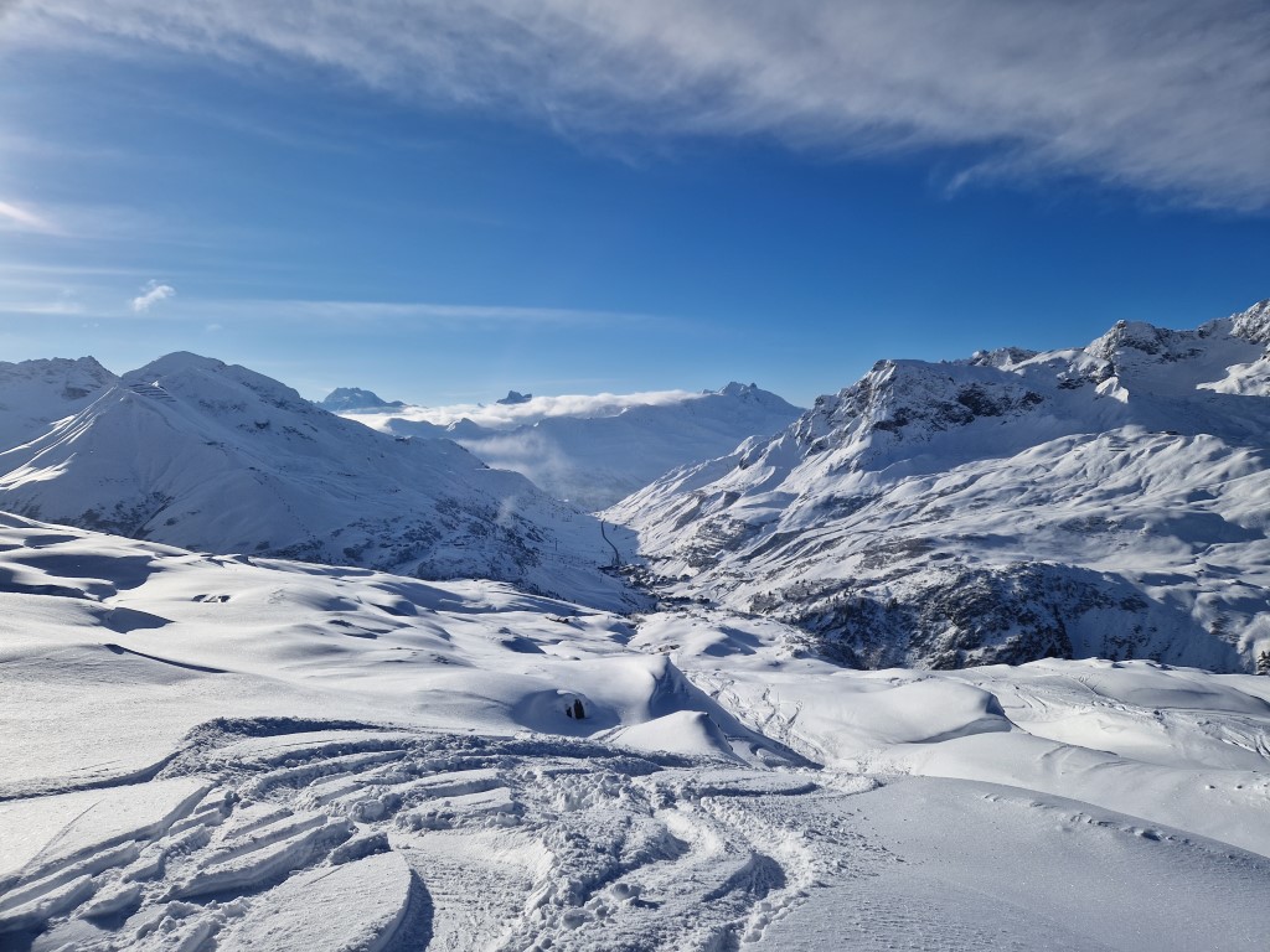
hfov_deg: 73.9
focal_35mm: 23
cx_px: 635
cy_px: 476
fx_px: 844
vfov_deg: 58.9
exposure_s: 1/4608
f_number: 1.8
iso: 50
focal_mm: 5.4
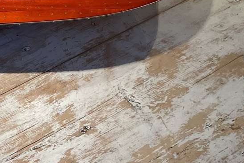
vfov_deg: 13.1
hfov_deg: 17.0
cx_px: -197
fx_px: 671
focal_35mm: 99
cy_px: -78
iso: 80
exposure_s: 1/100
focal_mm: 4.2
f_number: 1.6
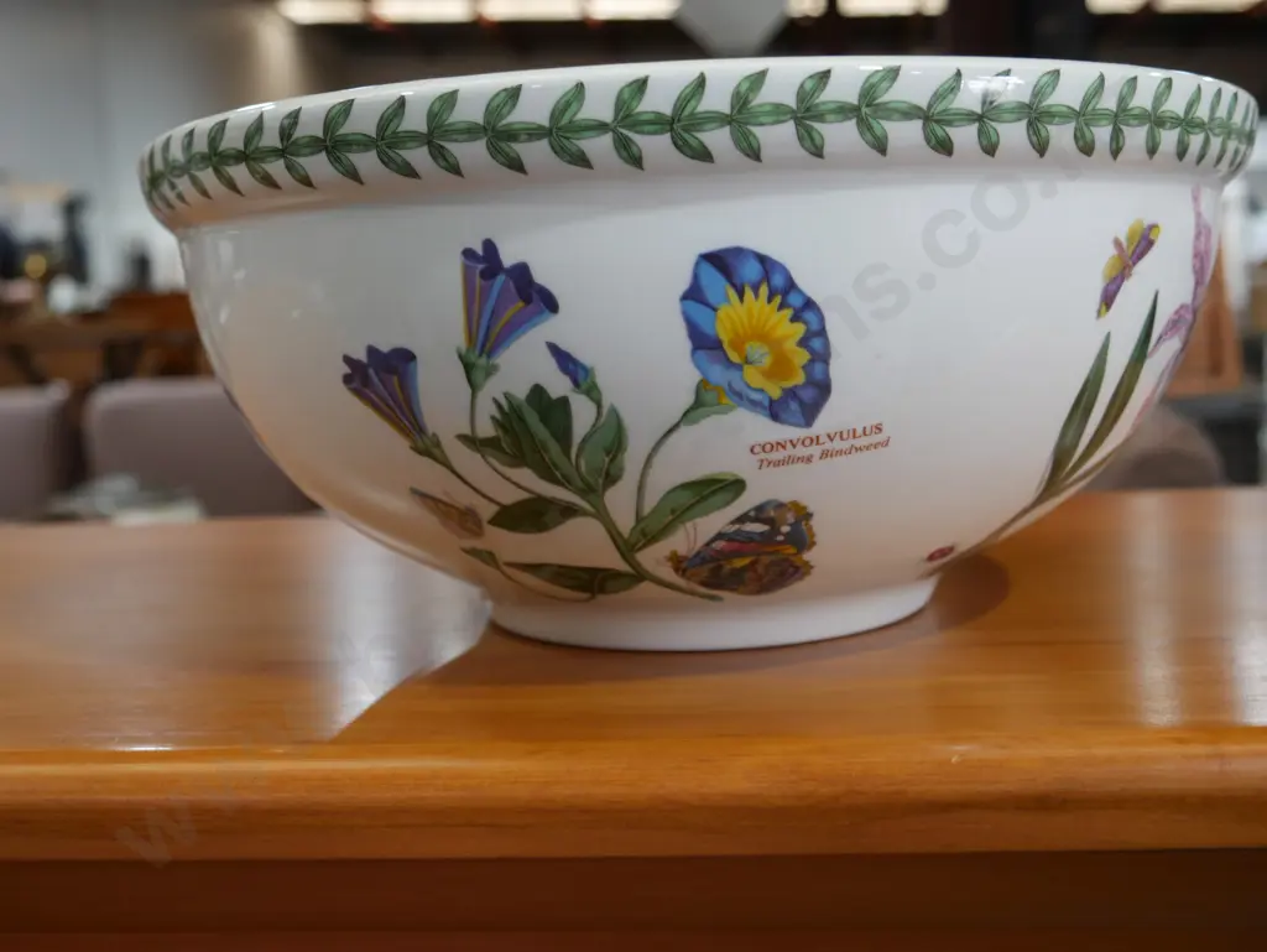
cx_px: 634
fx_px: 1465
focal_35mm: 40
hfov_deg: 46.8
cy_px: 476
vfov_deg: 36.0
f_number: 4.5
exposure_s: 1/60
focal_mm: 20
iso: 400
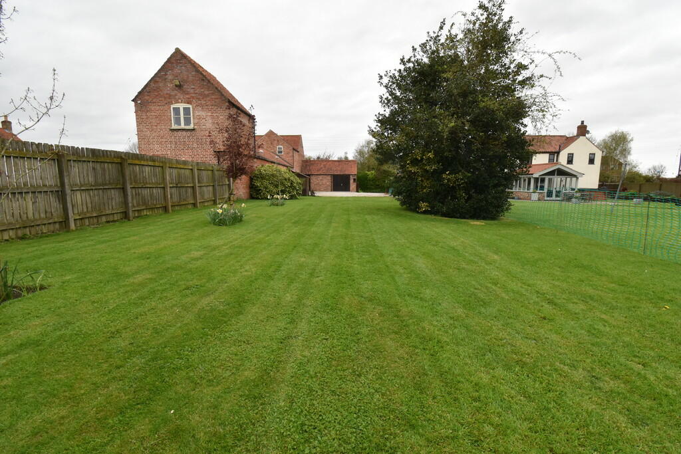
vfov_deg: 77.3
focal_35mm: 15
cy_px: 227
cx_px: 340
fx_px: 284
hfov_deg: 100.4
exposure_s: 1/200
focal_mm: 10
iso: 800
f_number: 14
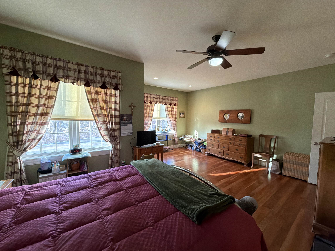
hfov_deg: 102.1
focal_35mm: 14
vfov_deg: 85.7
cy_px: 126
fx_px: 135
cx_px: 168
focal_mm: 2.22
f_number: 2.2
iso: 500
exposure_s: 1/60
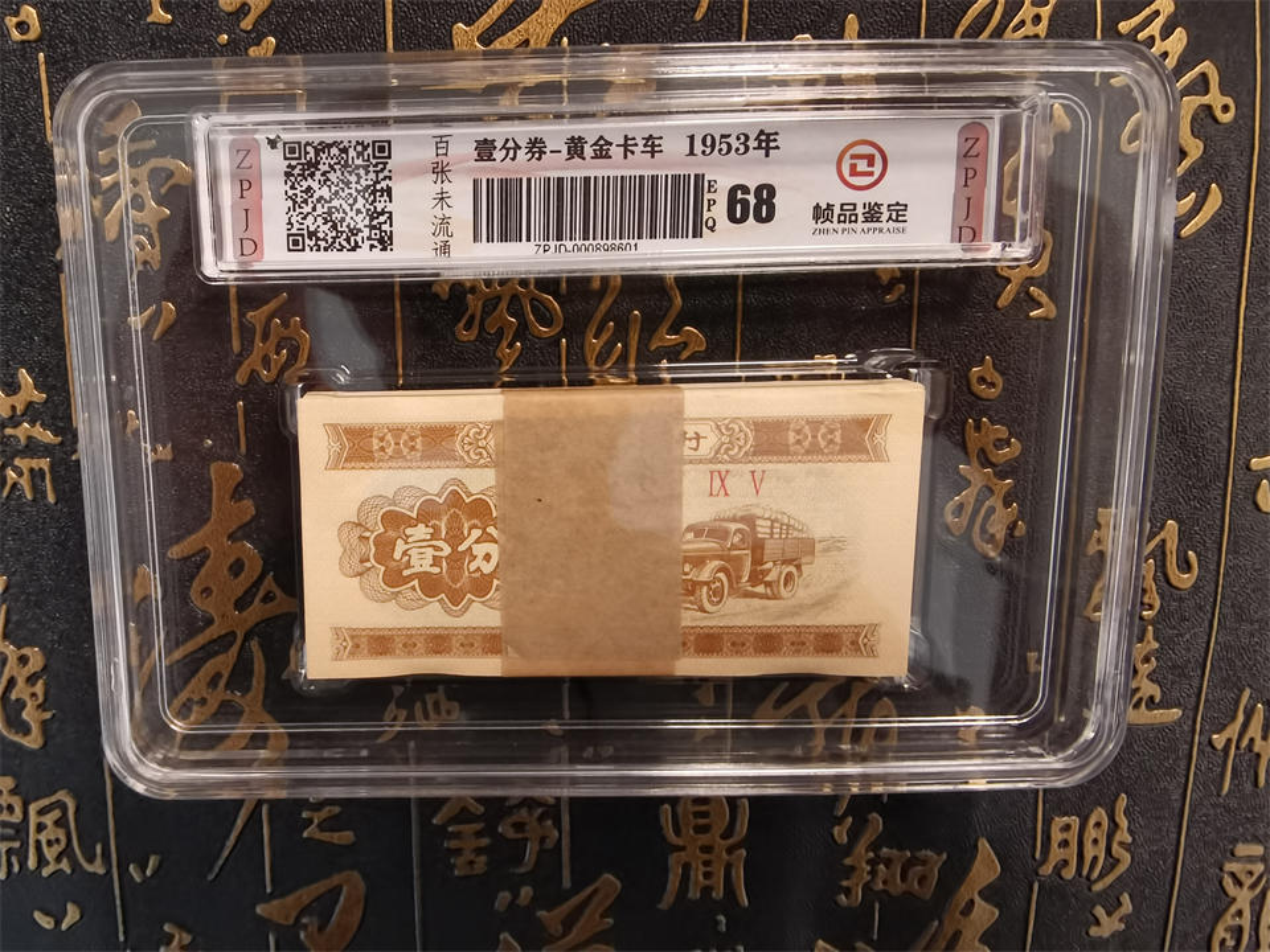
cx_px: 635
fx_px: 991
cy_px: 476
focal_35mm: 27
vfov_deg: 51.4
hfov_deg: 65.3
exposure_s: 1/20
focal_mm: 2.26
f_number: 2.2
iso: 500
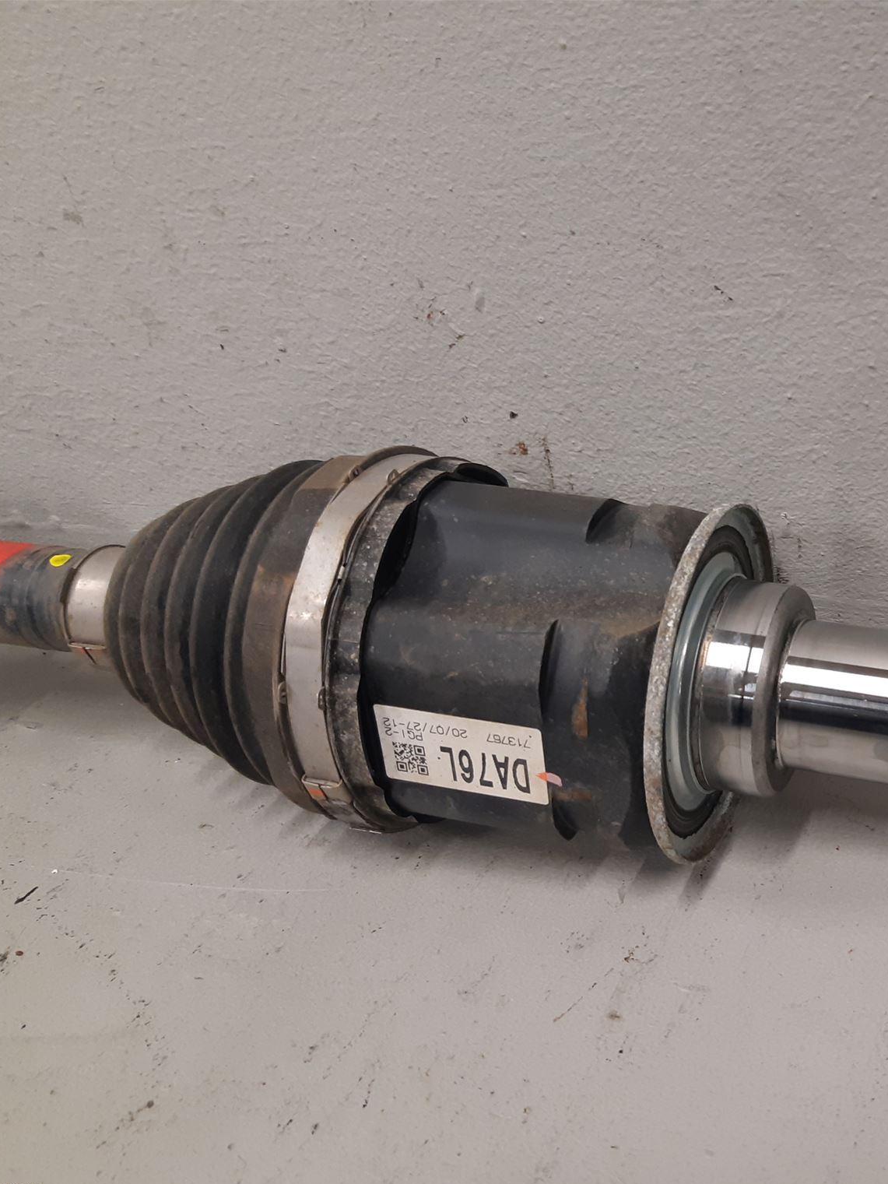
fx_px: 1197
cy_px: 597
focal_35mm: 35
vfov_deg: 52.6
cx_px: 753
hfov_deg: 38.6
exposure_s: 1/50
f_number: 1.7
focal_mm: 3.93
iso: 160
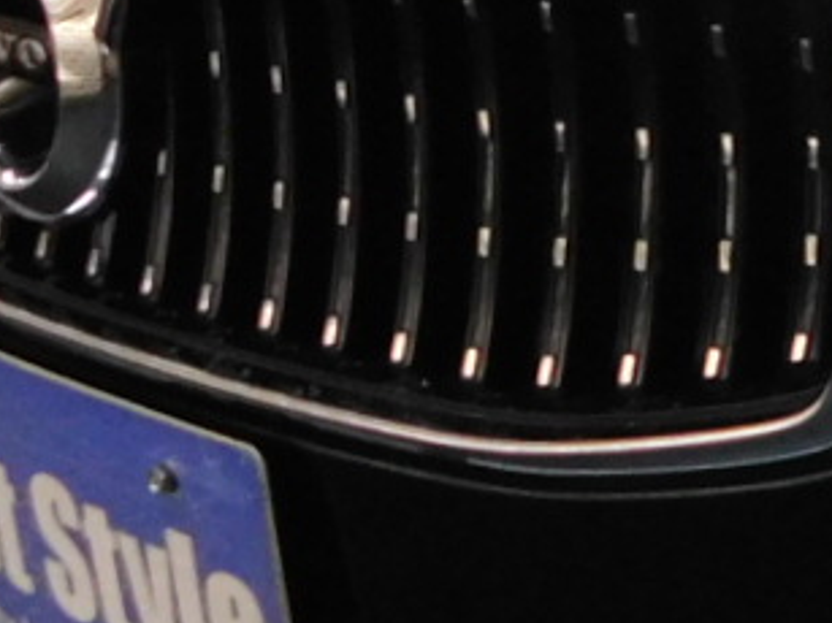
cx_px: 1566
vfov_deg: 12.2
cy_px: -22
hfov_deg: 14.2
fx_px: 2883
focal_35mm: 120
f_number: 3
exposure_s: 1/30
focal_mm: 4
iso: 360
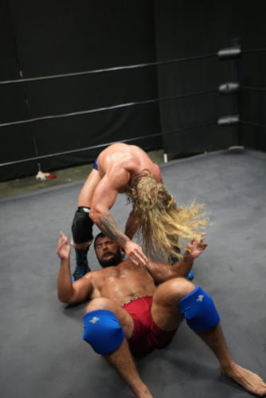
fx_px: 387
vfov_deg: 54.4
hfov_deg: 37.9
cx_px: 133
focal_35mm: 35
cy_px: 199
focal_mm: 35
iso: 10000
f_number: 2.8
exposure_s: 1/320
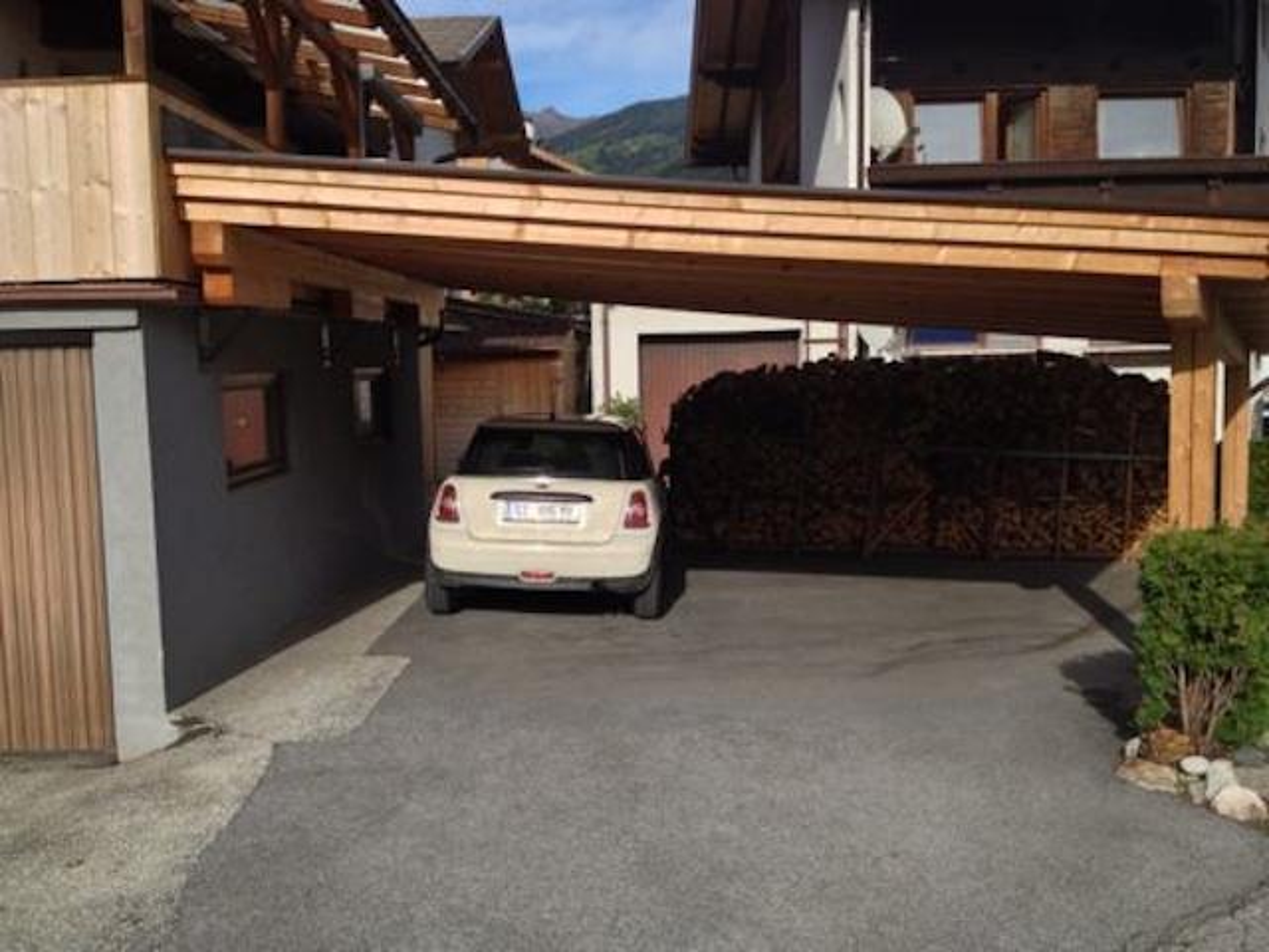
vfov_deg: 40.7
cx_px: 634
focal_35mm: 35
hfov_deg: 52.6
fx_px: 1283
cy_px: 476
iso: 50
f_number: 2.4
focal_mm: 4.28
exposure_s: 1/1151
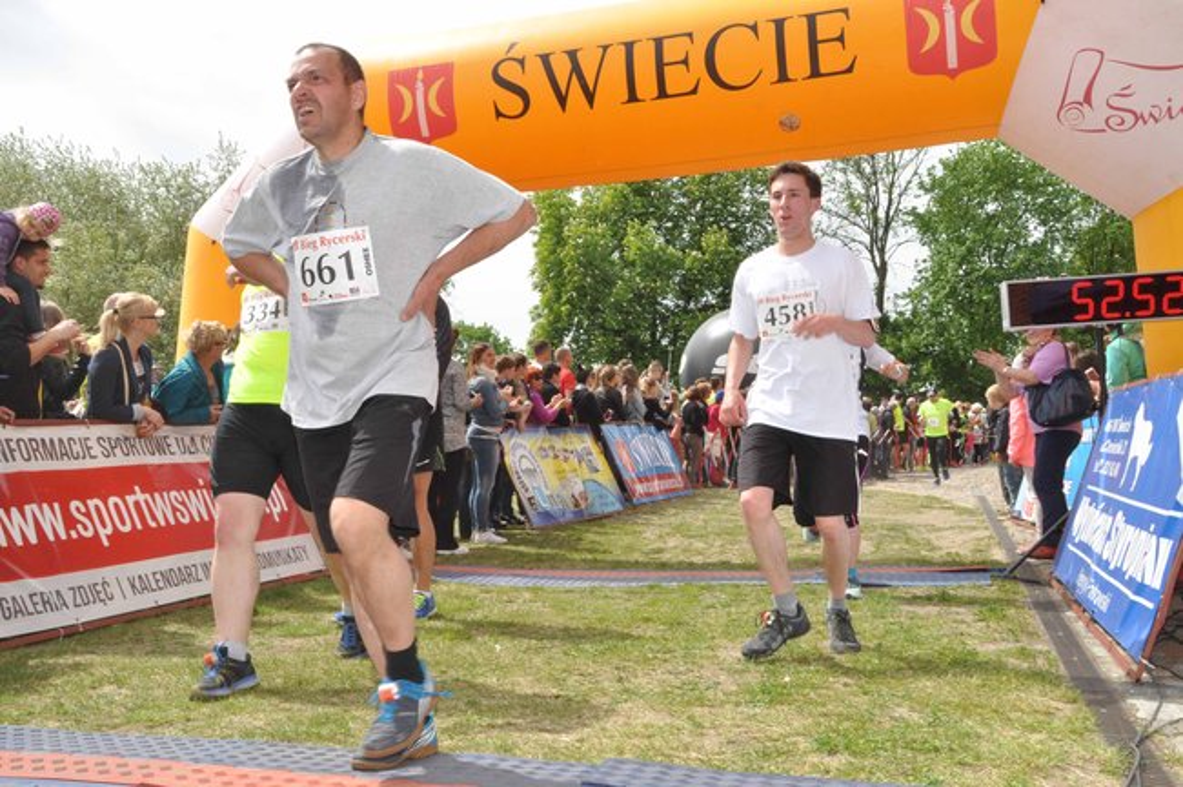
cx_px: 592
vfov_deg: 39.9
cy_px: 394
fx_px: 1083
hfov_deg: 57.3
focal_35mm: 33
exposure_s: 1/200
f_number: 25
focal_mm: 22
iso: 640
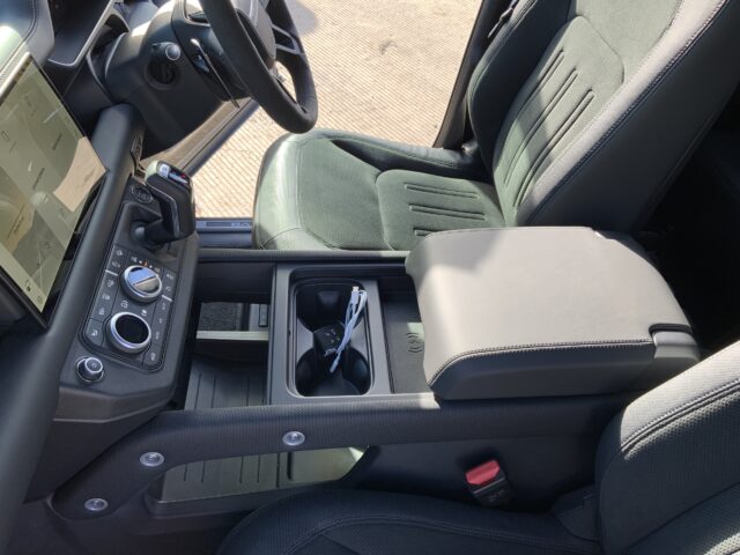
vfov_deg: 48.2
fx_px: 620
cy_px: 278
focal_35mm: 29
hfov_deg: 61.7
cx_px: 370
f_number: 1.8
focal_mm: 3
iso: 20
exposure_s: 1/122
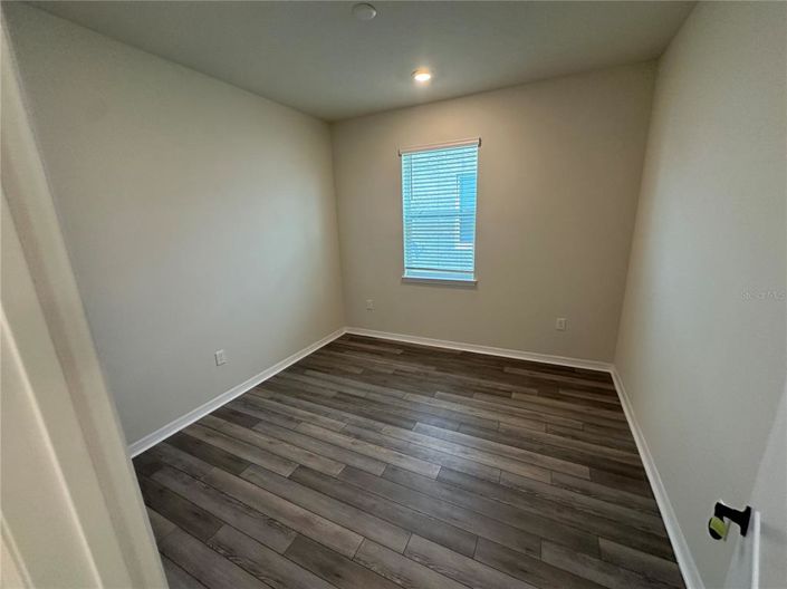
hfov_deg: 102.1
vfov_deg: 85.6
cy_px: 294
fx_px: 318
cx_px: 394
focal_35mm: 14
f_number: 2.2
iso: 200
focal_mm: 2.22
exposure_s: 1/120
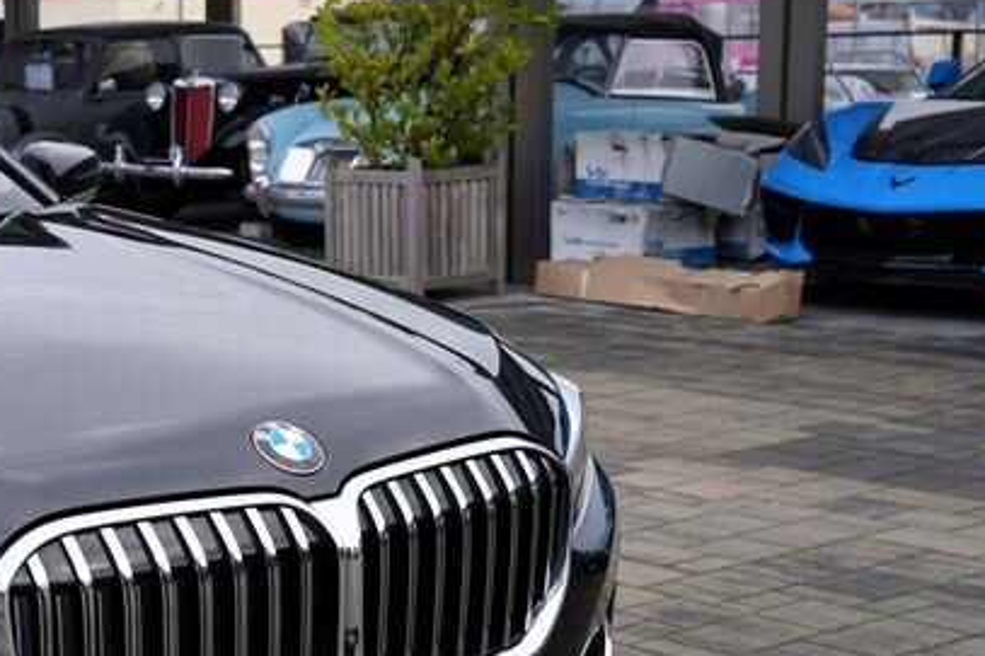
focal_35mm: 83
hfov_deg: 22.6
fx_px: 2270
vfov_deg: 16.4
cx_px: -189
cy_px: 443
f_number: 5
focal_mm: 33
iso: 100
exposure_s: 1/125
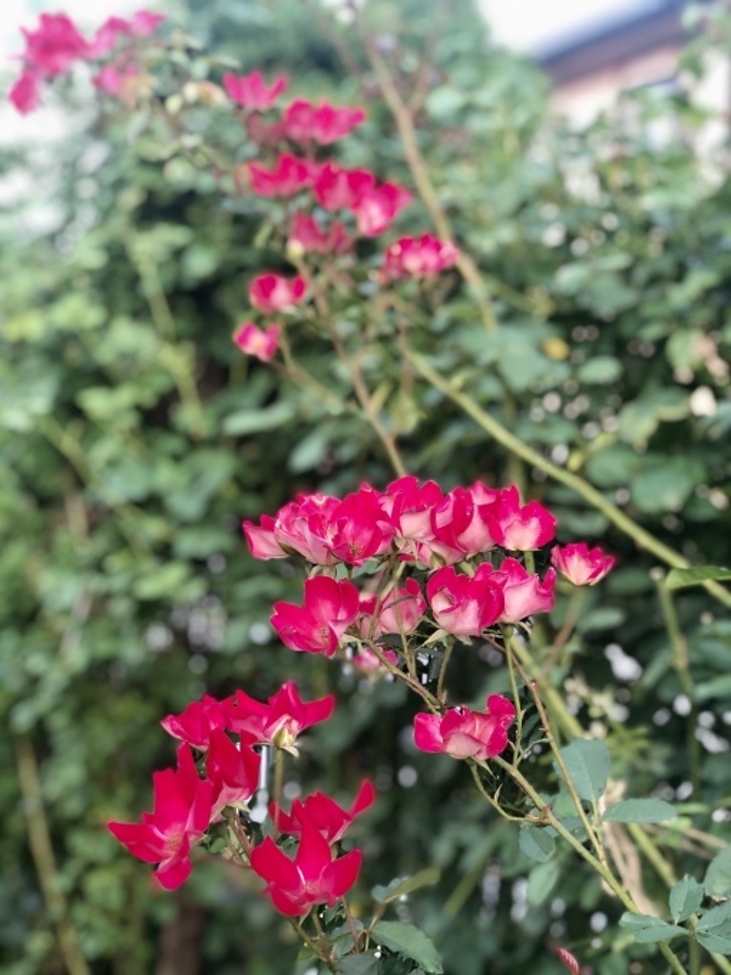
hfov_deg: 28.0
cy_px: 488
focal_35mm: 52
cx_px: 366
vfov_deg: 36.8
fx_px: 1464
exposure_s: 1/60
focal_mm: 6
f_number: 2.4
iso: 50
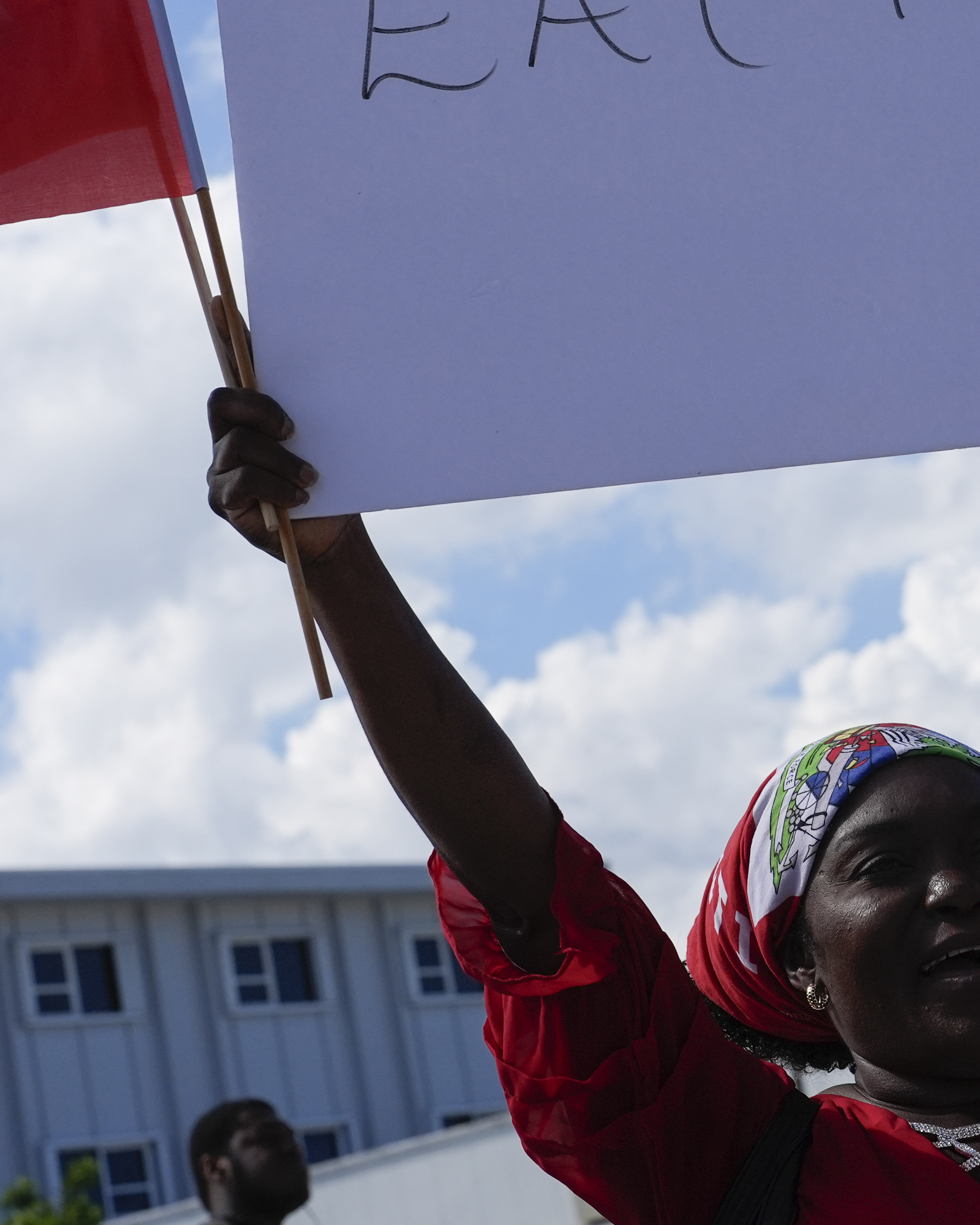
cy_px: 377
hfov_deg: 15.2
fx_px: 3662
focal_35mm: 101
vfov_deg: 18.9
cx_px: 753
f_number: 6.3
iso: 500
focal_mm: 50
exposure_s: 1/5000
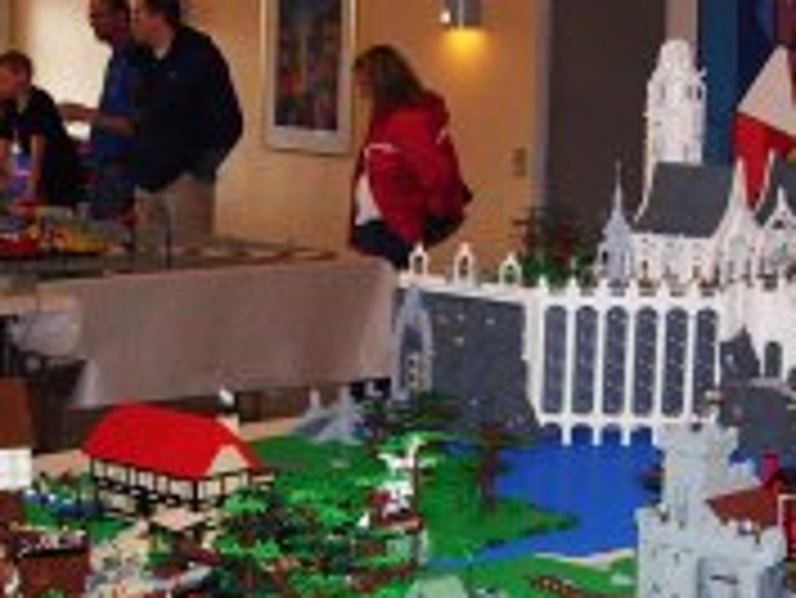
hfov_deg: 21.5
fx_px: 2094
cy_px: 432
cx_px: 427
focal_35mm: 91
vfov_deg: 16.2
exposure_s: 1/60
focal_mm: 6
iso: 160
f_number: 2.7
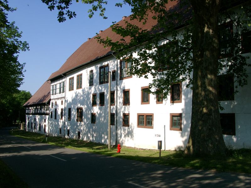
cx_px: 126
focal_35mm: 34
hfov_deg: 54.0
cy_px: 94
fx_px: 247
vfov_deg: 41.8
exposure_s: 1/720
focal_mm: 7.13
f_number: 4
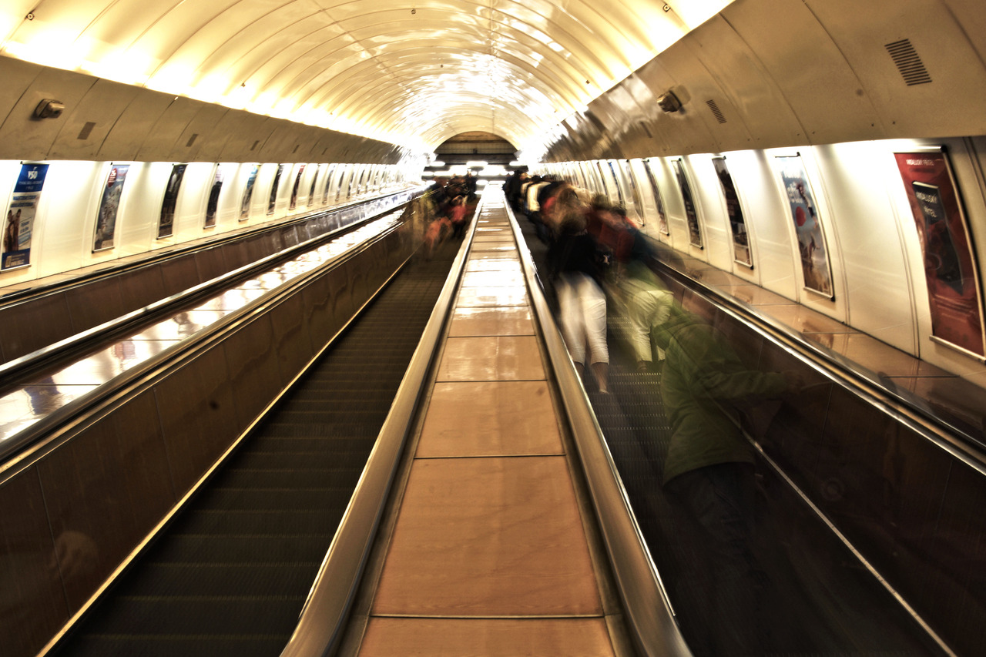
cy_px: 328
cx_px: 493
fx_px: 1150
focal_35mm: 42
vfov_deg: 31.9
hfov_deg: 46.4
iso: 80
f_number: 22
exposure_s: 2.5
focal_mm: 28
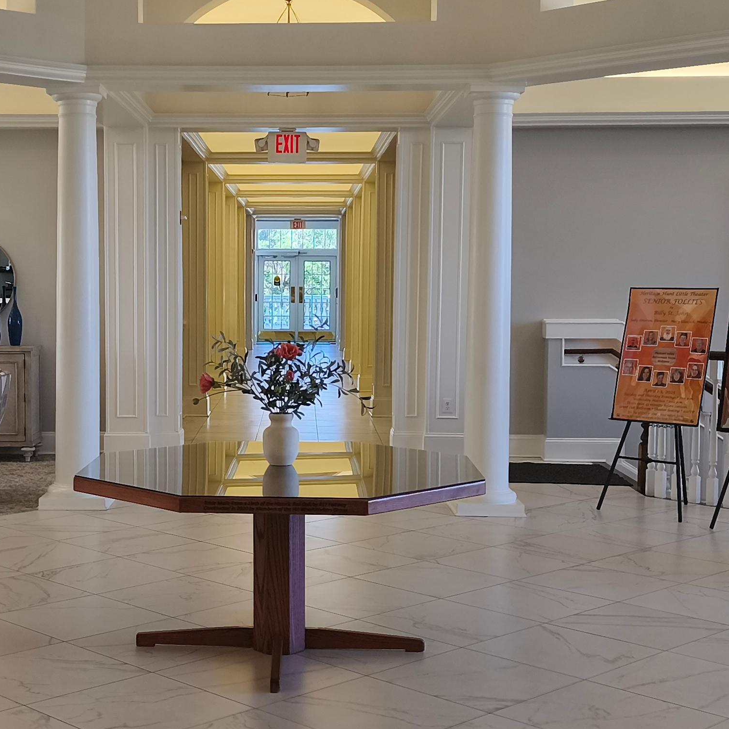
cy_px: 368
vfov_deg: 31.1
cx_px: 256
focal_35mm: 55
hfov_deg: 30.9
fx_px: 1310
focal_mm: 6.18
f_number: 1.65
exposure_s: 1/120
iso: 80
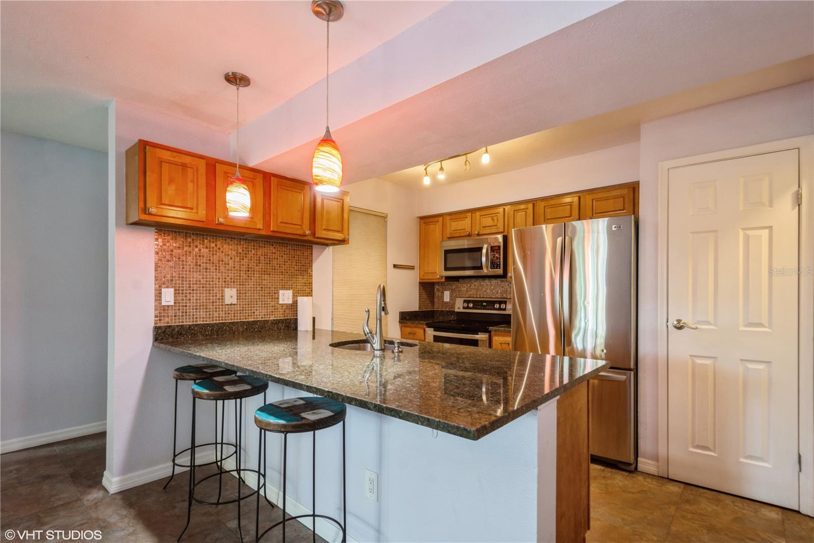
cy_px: 272
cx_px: 407
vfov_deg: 72.0
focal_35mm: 16
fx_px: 373
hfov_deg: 95.0
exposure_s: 1/3
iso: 200
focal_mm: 11
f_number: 8
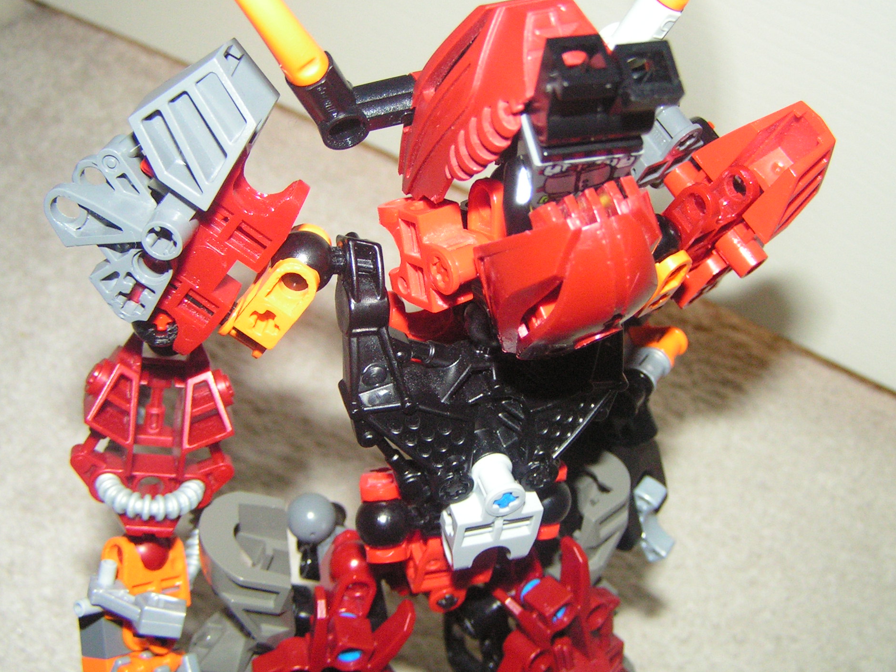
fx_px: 1191
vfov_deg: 31.5
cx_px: 469
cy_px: 302
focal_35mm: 46
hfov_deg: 41.2
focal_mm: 6.3
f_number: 2.8
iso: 200
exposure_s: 1/40
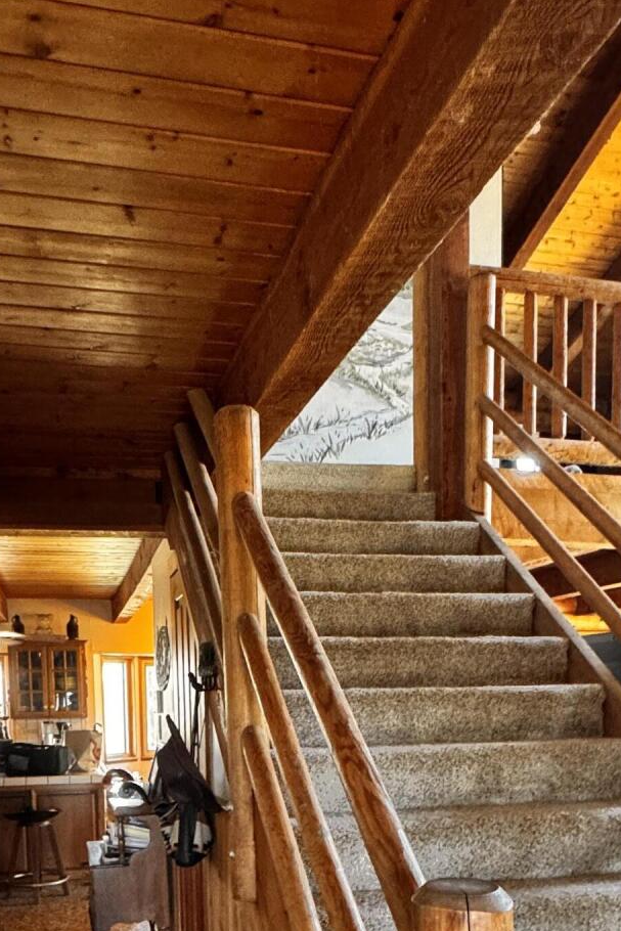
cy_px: 771
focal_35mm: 32
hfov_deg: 40.9
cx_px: 235
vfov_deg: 53.9
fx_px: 828
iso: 1000
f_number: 2.2
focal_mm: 2.22
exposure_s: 1/60
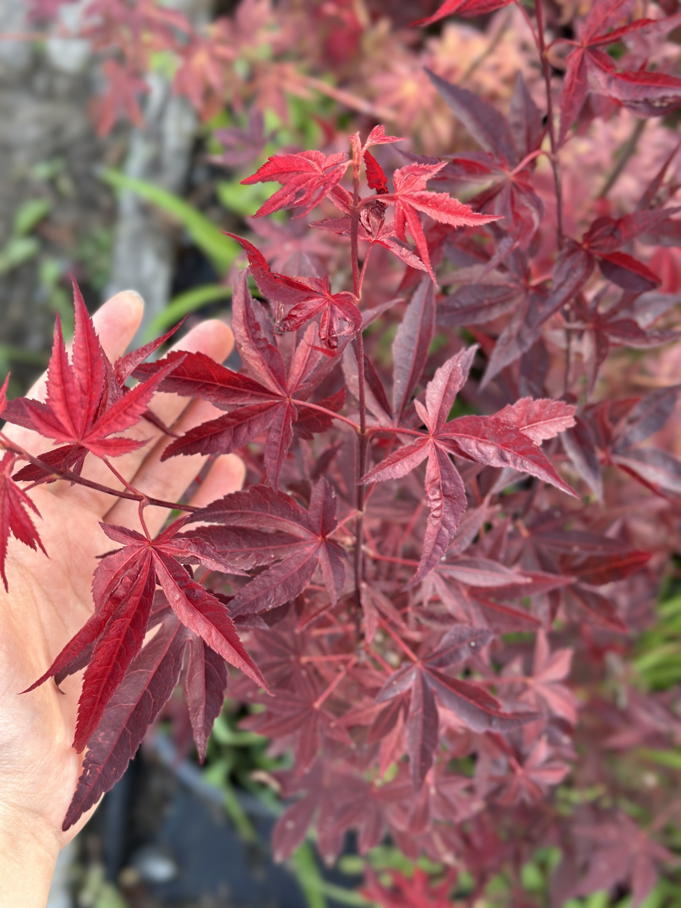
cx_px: 340
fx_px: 1259
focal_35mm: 48
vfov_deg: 39.7
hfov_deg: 30.3
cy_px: 454
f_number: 1.78
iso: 125
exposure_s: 1/100
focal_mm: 6.86
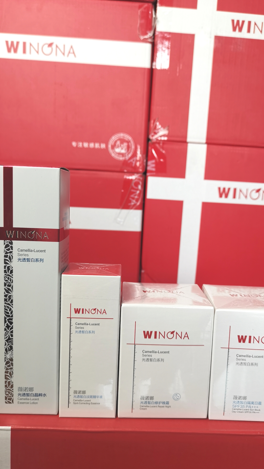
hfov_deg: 38.9
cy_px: 237
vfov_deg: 64.3
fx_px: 373
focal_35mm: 30
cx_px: 142
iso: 50
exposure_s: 1/90
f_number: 1.8
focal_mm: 5.58
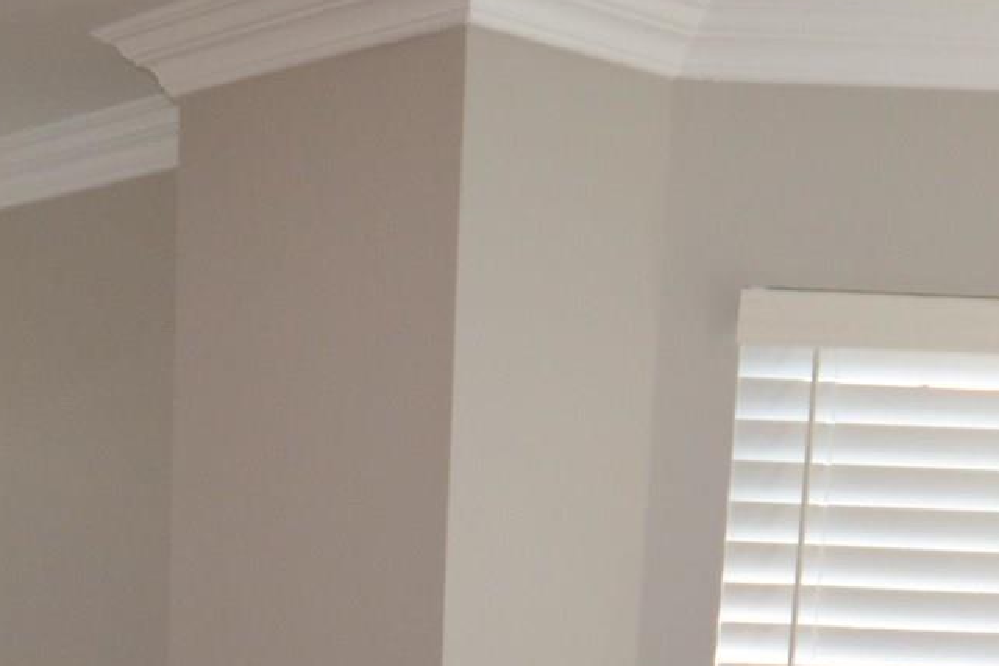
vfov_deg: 16.7
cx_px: 236
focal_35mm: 72
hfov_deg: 27.6
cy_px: 1082
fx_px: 1998
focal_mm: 10
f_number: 3.5
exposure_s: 1/200
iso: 360
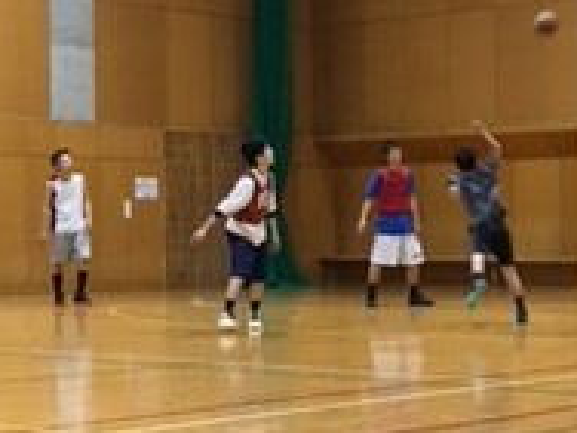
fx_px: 1233
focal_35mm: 74
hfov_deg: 26.0
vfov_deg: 19.9
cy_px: 253
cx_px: 436
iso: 64
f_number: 2.2
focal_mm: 4.15
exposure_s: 1/15
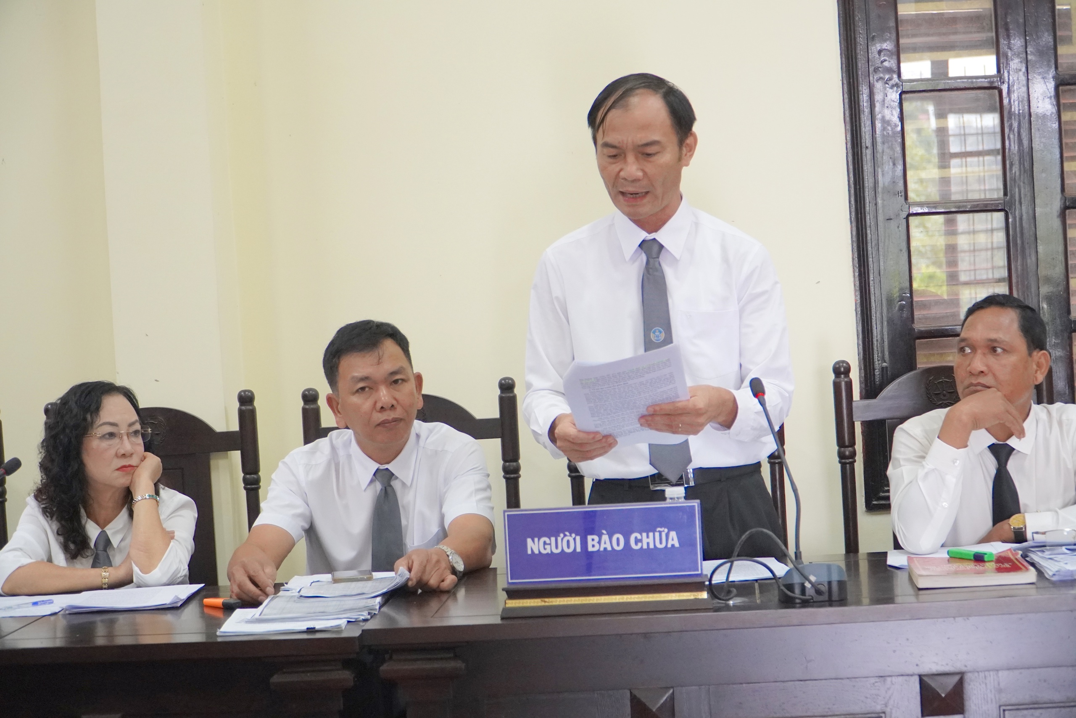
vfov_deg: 20.2
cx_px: 538
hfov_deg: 29.9
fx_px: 2017
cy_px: 359
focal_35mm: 68
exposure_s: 1/160
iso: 3200
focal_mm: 45
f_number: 4
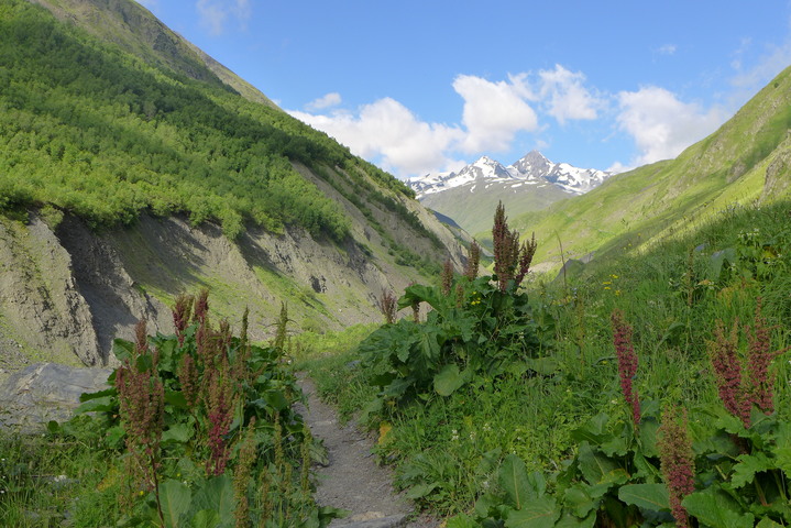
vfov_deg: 33.4
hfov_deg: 48.4
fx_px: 879
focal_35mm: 40
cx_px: 396
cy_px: 264
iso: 125
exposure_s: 1/1300
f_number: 2.8
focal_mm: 7.9
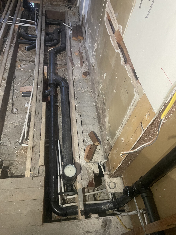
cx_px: 88
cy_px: 118
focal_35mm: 26
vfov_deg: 67.3
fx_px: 176
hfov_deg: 53.1
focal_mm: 4.2
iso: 500
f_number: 1.6
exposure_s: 1/40
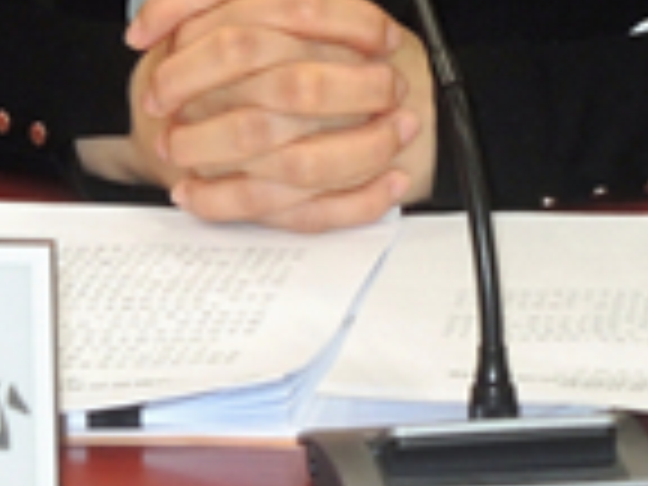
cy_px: -446
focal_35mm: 353
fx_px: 6608
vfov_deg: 4.2
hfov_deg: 5.6
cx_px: 279
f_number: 3.2
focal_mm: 17.7
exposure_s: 1/80
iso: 280
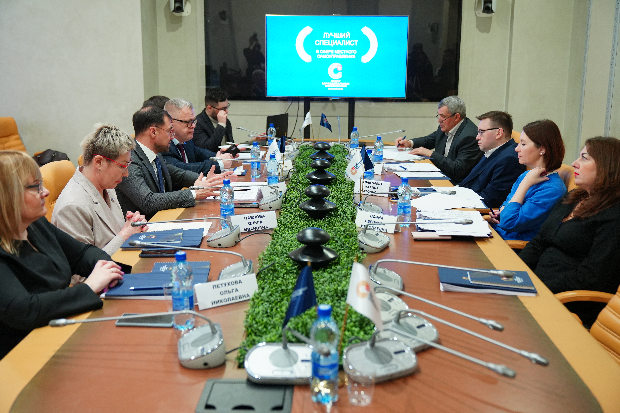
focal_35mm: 40
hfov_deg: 48.5
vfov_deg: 33.4
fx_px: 689
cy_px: 206
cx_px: 310
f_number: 3.2
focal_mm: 40
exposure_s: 1/125
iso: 2500
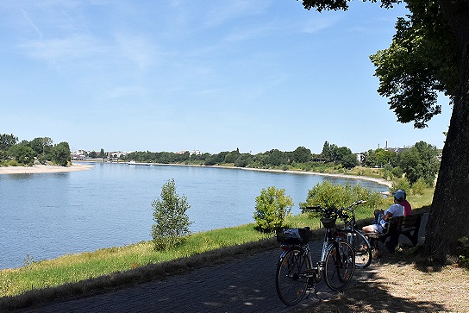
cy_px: 150
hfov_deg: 45.4
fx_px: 560
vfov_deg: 31.2
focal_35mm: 43
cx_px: 254
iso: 1100
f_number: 8
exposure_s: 1/8000
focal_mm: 26
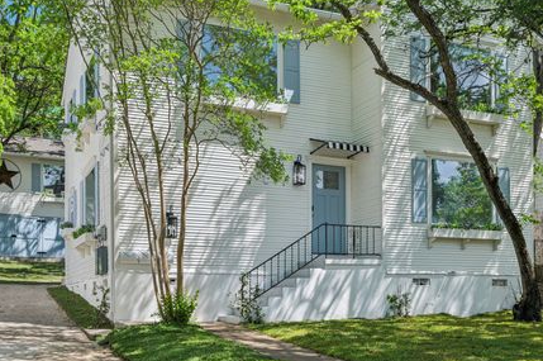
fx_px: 633
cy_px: 155
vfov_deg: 31.8
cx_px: 272
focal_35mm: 42
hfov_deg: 46.4
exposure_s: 1/500
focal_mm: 24
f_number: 8
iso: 400
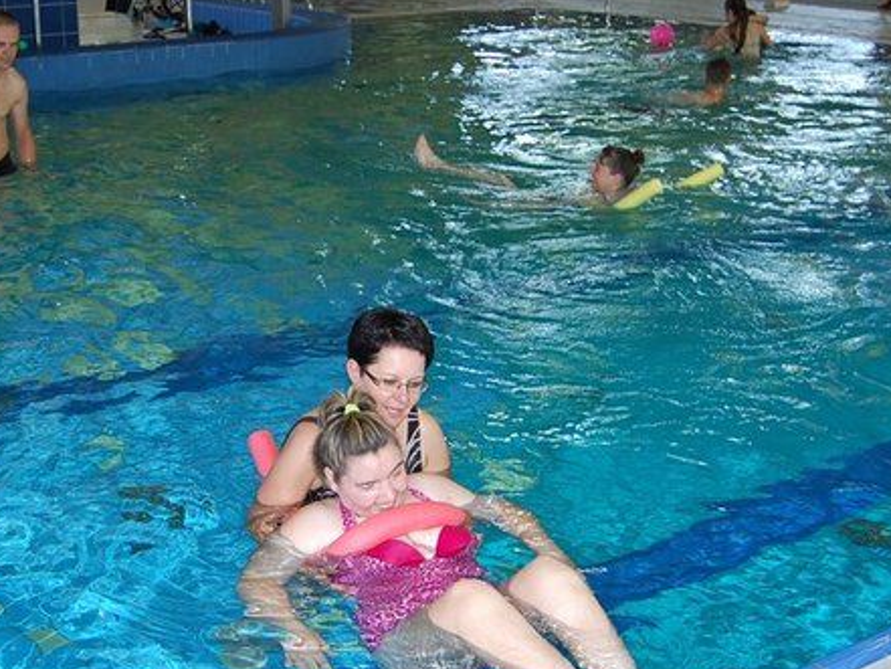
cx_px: 337
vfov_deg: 28.6
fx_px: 1313
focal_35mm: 51
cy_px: 352
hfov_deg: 37.3
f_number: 4
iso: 400
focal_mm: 24
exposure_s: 1/60
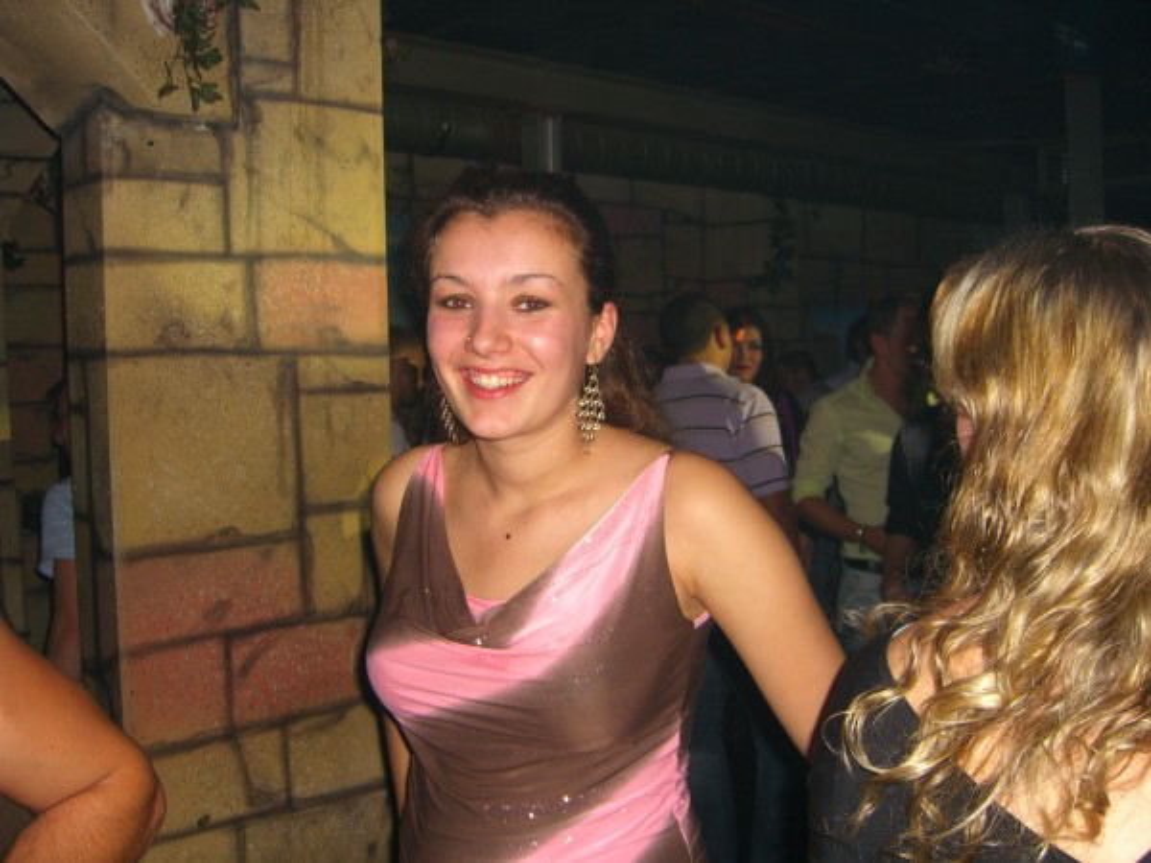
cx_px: 576
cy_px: 432
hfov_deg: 49.0
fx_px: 1264
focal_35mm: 38
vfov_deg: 37.7
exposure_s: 1/60
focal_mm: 7.9
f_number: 2.8
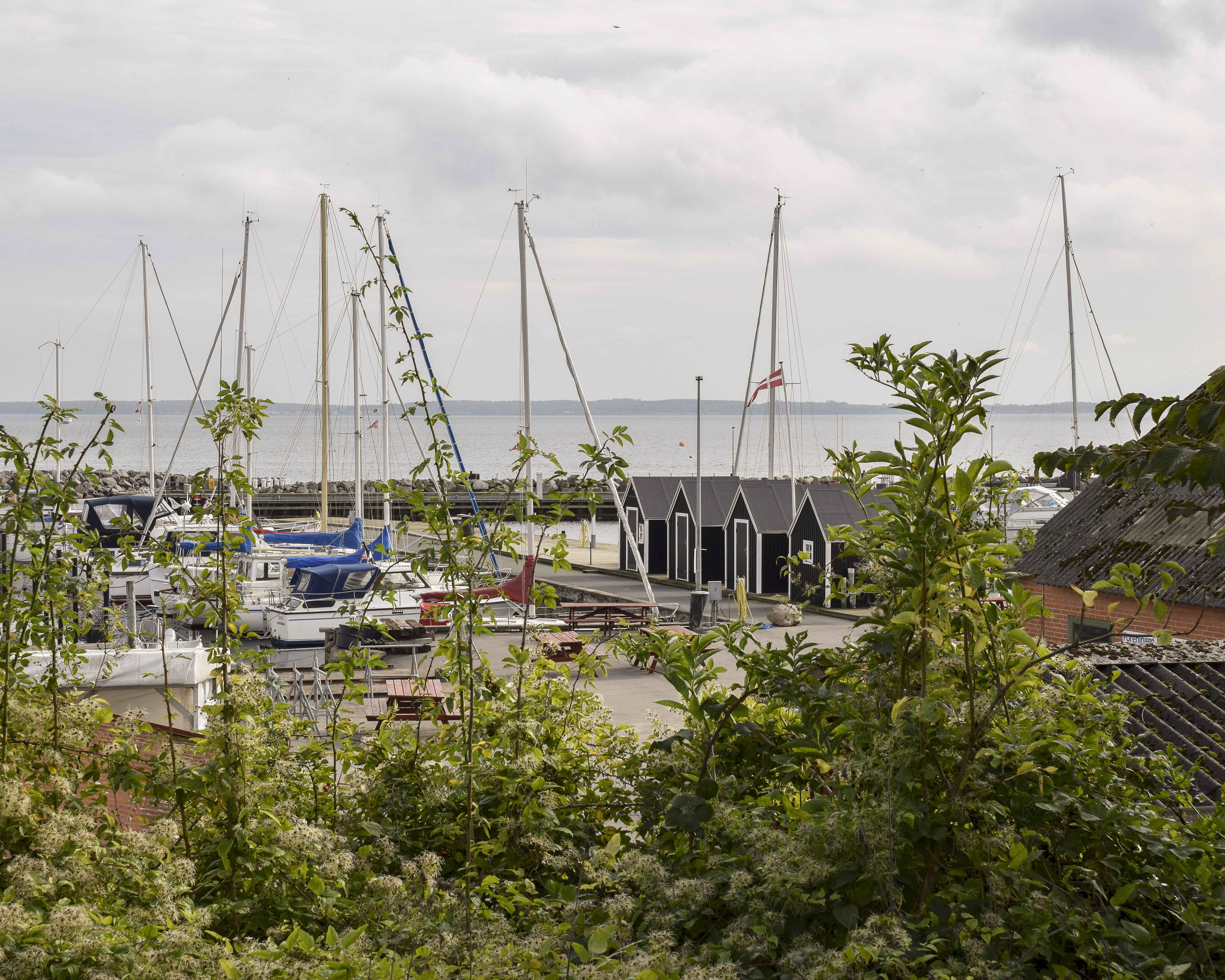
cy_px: 485
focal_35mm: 65
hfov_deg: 29.1
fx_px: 2356
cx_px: 605
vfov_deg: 23.5
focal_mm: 38
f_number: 9
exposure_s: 1/320
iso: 200
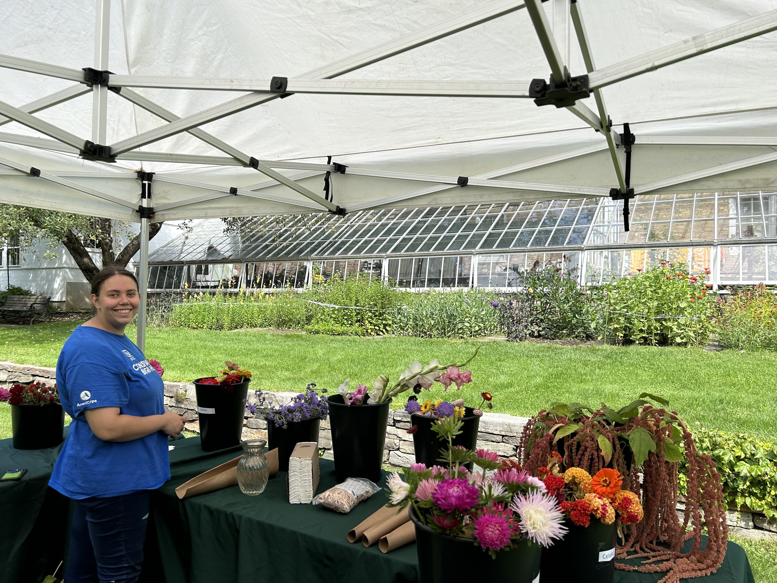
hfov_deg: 67.3
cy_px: 292
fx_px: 584
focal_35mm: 26
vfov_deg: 53.1
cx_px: 388
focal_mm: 5.7
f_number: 1.5
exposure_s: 1/1295
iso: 50
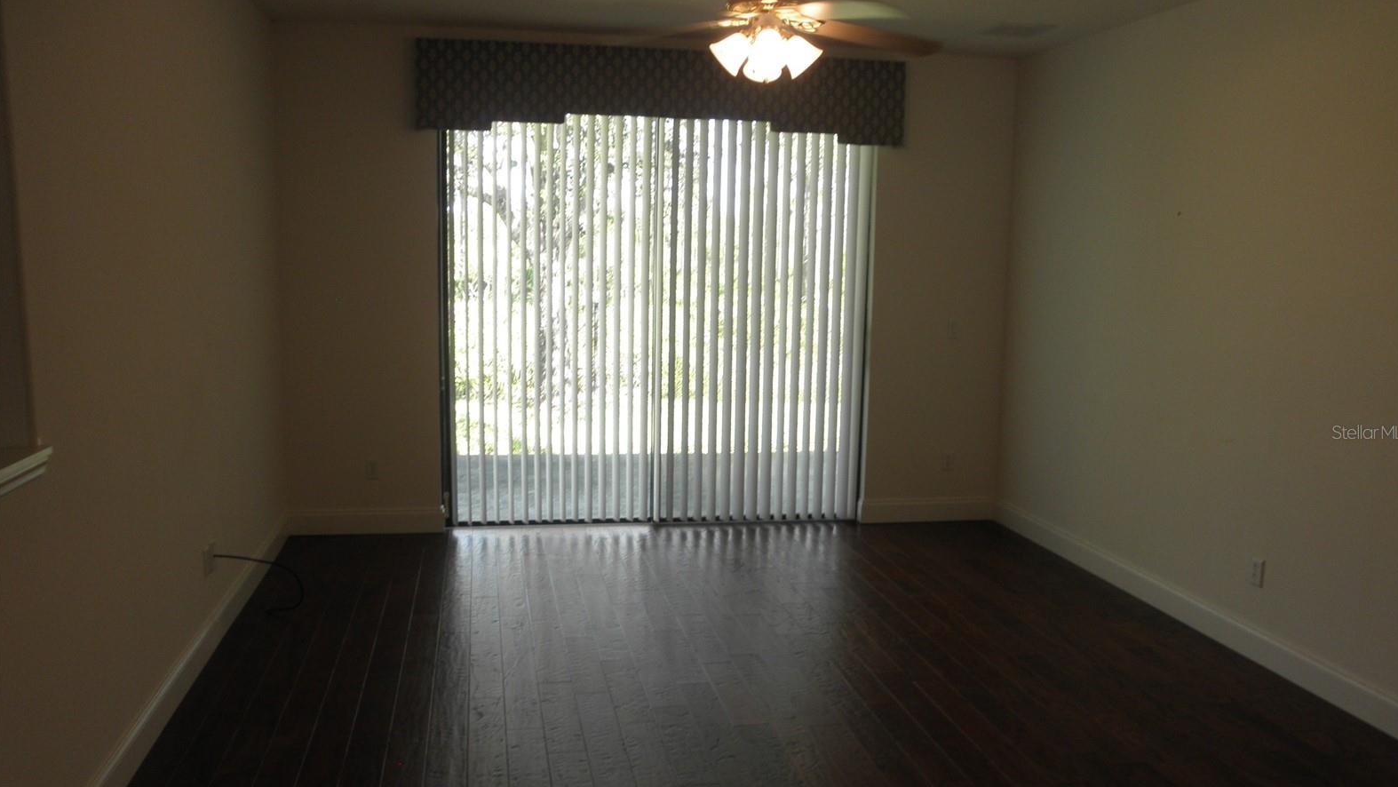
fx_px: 1149
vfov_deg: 37.8
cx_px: 705
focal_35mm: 31
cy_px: 432
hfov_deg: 62.6
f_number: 3
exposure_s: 1/30
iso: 64
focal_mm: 5
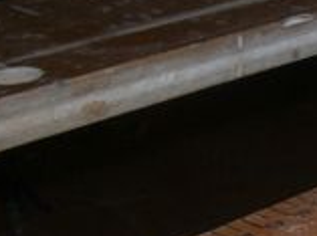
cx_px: 491
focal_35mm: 143
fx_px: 1307
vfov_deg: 10.3
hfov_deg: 13.0
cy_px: 198
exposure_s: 1/60
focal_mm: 5.8
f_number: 4.3
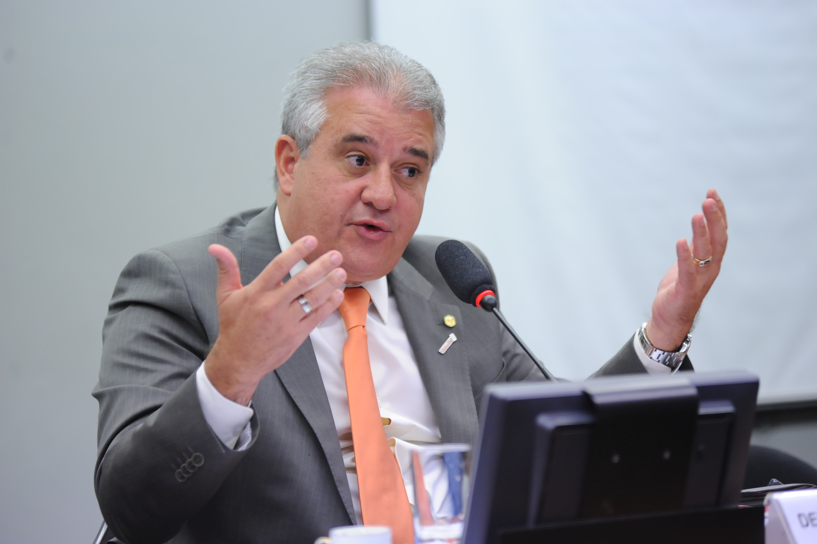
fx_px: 4536
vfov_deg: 6.9
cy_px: 272
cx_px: 408
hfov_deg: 10.3
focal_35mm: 200
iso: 2000
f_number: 4
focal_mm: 200
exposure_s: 1/400
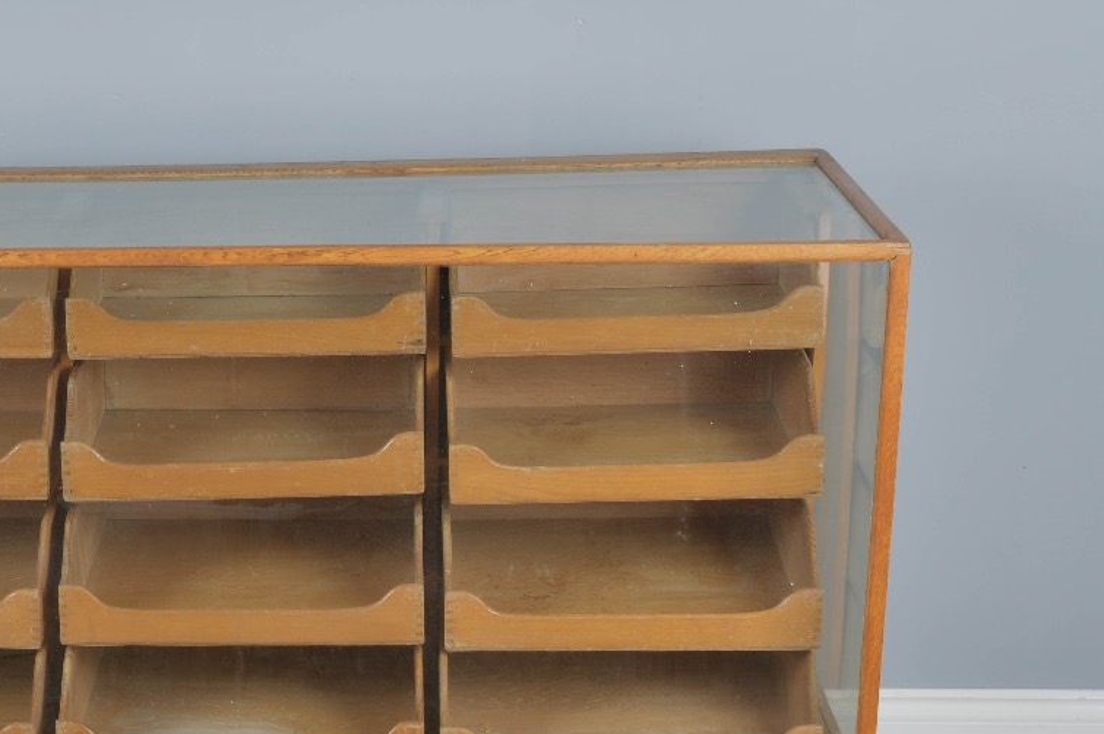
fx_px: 2727
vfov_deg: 15.2
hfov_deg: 22.1
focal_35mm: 89
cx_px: 9
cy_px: 589
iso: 100
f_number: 10
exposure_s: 1/160
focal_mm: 28
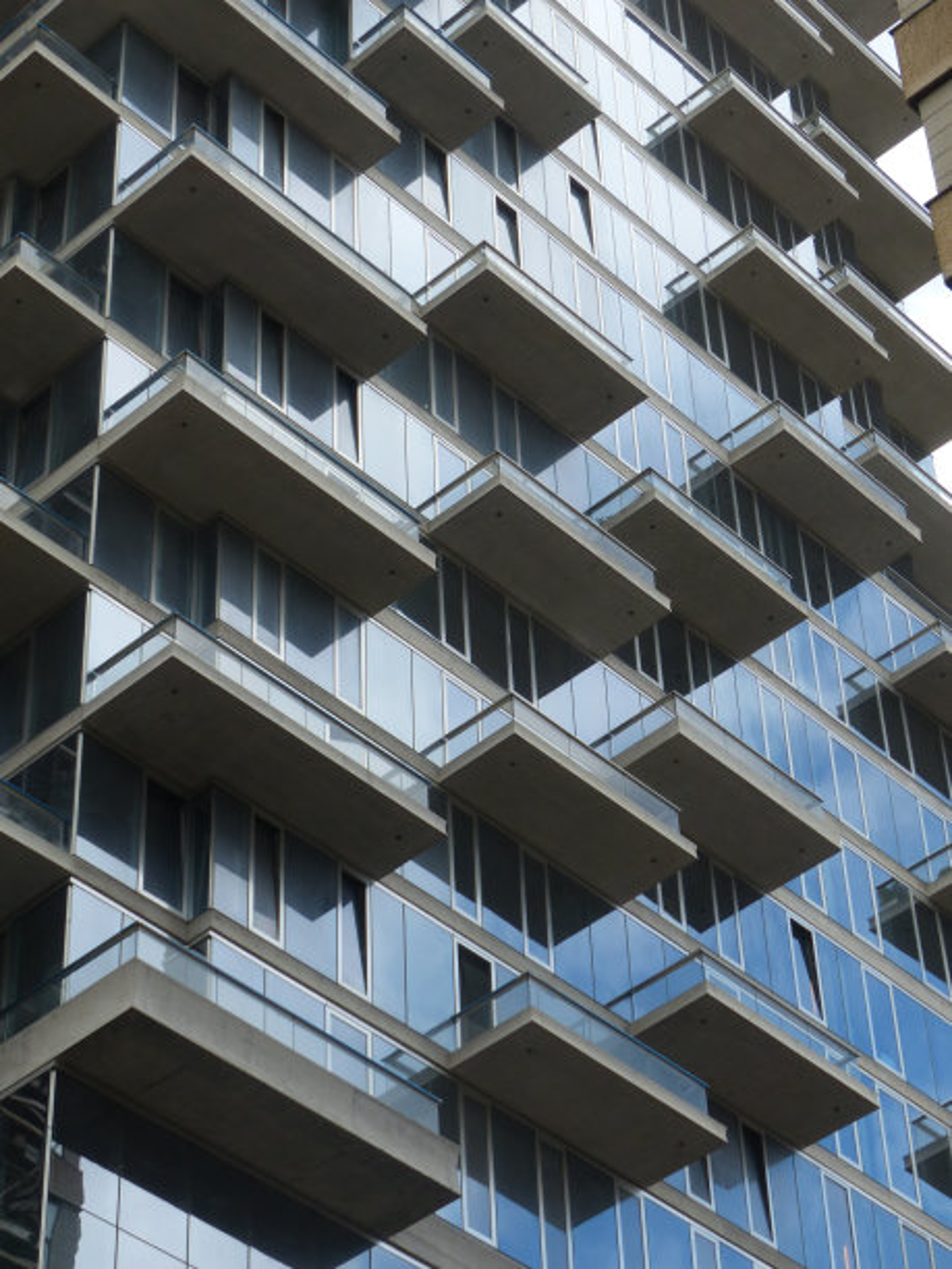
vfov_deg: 22.0
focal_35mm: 89
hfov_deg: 16.6
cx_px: 476
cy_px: 634
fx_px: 3264
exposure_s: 1/500
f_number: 4
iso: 100
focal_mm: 16
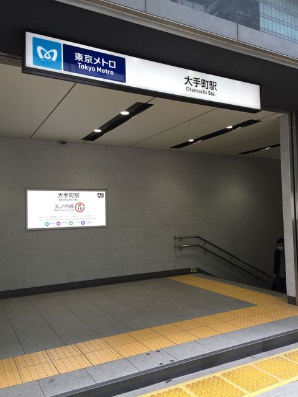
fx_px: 333
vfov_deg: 61.7
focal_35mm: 29
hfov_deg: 48.2
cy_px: 198
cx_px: 149
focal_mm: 4.15
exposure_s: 1/60
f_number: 2.2
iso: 32
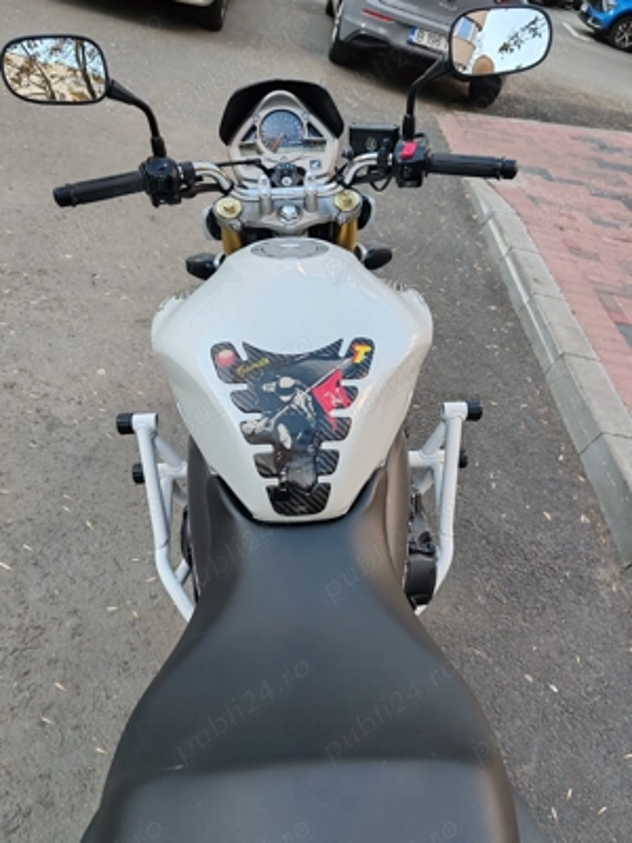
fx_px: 657
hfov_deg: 51.4
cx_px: 316
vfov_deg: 65.3
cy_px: 422
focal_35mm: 27
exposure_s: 1/100
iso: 64
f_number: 1.9
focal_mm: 6.12
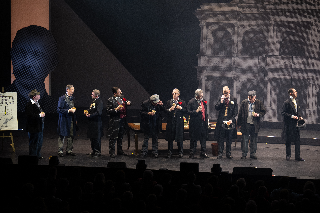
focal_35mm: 125
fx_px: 1111
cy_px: 106
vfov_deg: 11.0
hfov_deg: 16.4
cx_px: 160
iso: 800
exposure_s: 1/250
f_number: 3.5
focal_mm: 125
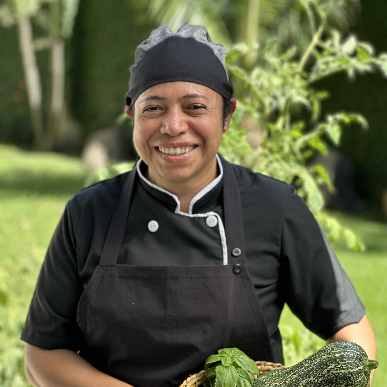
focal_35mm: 91
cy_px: 249
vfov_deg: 19.0
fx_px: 1151
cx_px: 194
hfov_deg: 19.1
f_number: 2.8
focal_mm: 9
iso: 25
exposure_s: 1/121
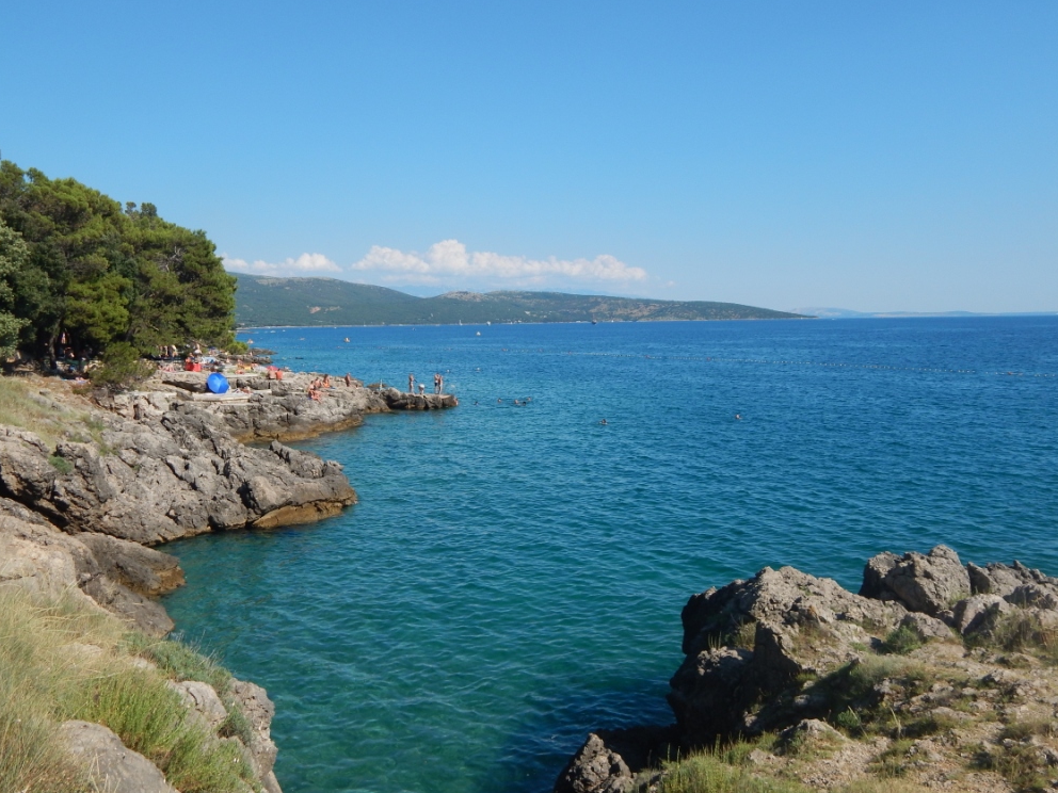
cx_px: 517
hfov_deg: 56.8
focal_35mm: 32
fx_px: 978
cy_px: 389
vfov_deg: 44.2
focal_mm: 5.6
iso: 125
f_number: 6.5
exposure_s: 1/500
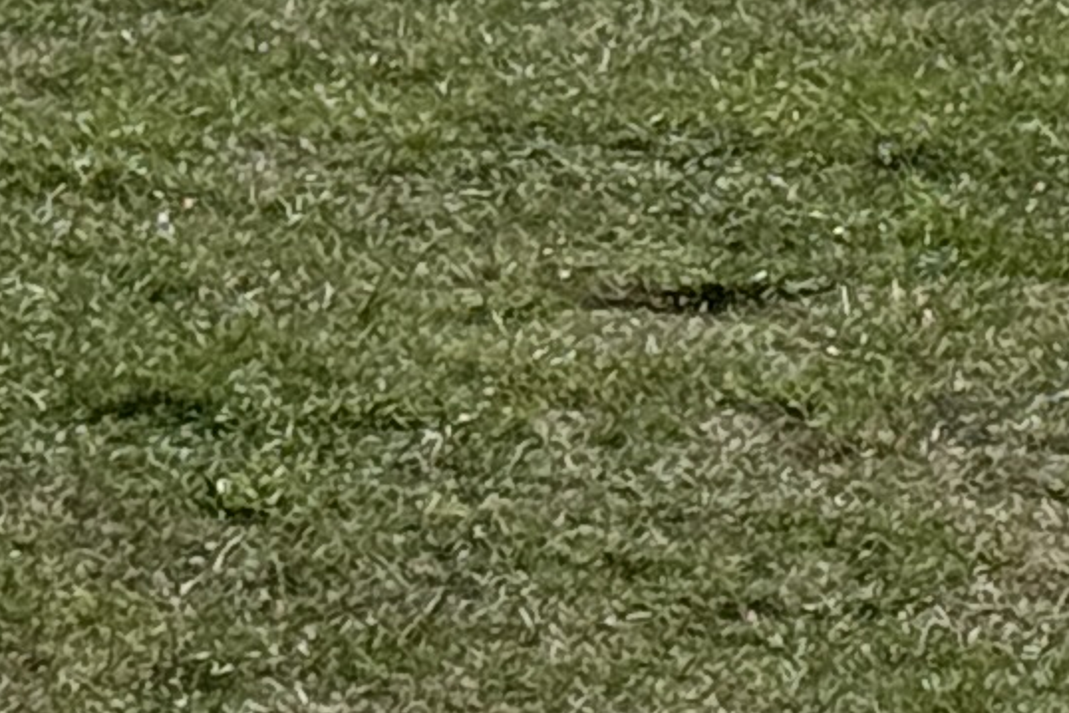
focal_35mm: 374
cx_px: 1707
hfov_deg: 5.4
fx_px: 11108
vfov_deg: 3.5
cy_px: -1964
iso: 50
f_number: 1.78
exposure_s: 1/11364
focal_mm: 6.76
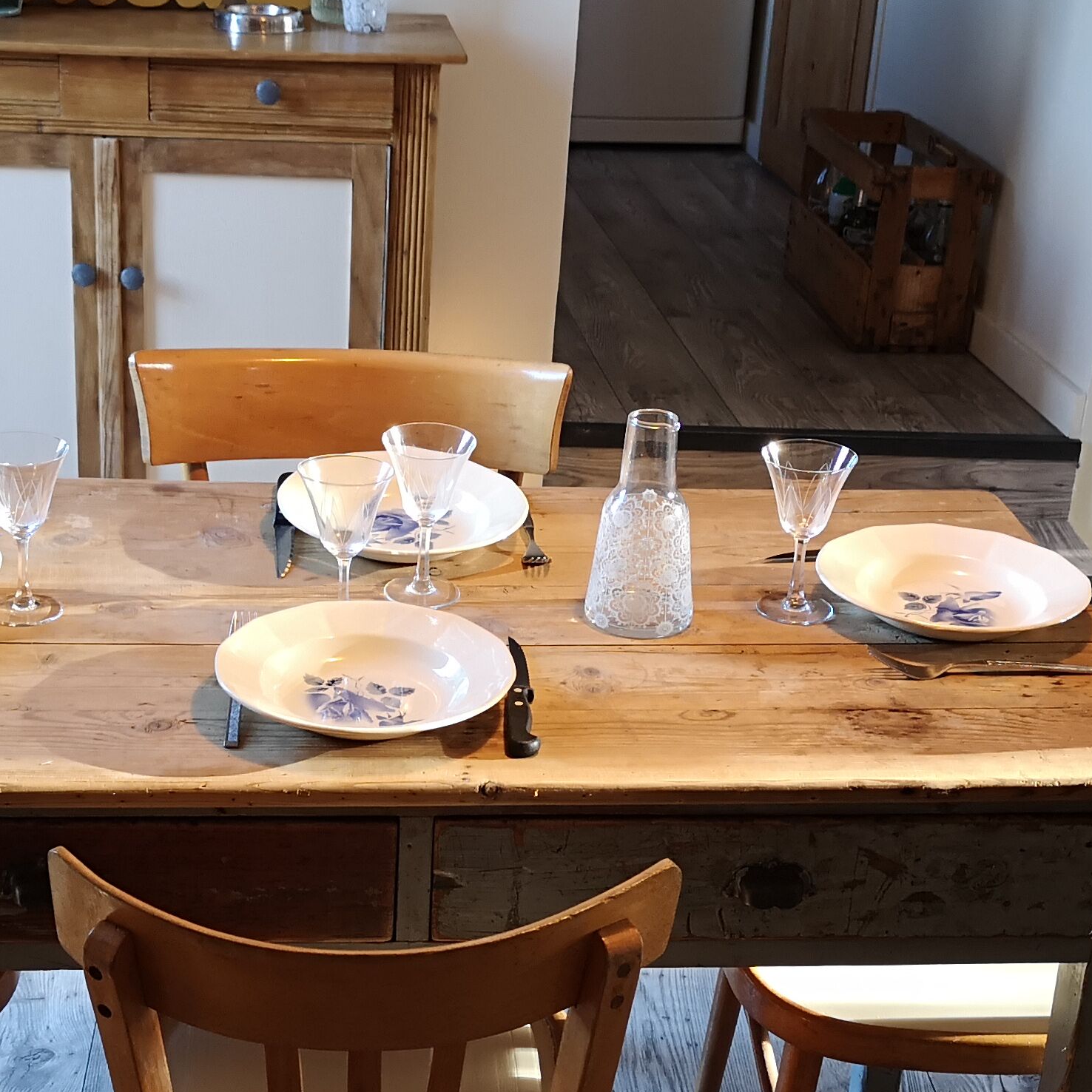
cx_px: 437
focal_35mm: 59
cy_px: 592
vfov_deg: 29.1
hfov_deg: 29.0
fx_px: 2106
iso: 125
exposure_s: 1/33.3
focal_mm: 5.58
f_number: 1.8
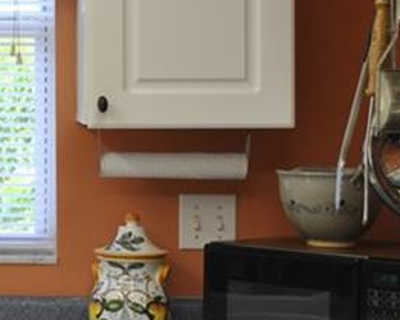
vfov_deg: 11.7
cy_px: 98
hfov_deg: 14.0
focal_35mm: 132
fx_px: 1564
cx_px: -116
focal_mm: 24
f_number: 4
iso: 200
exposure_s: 1/40
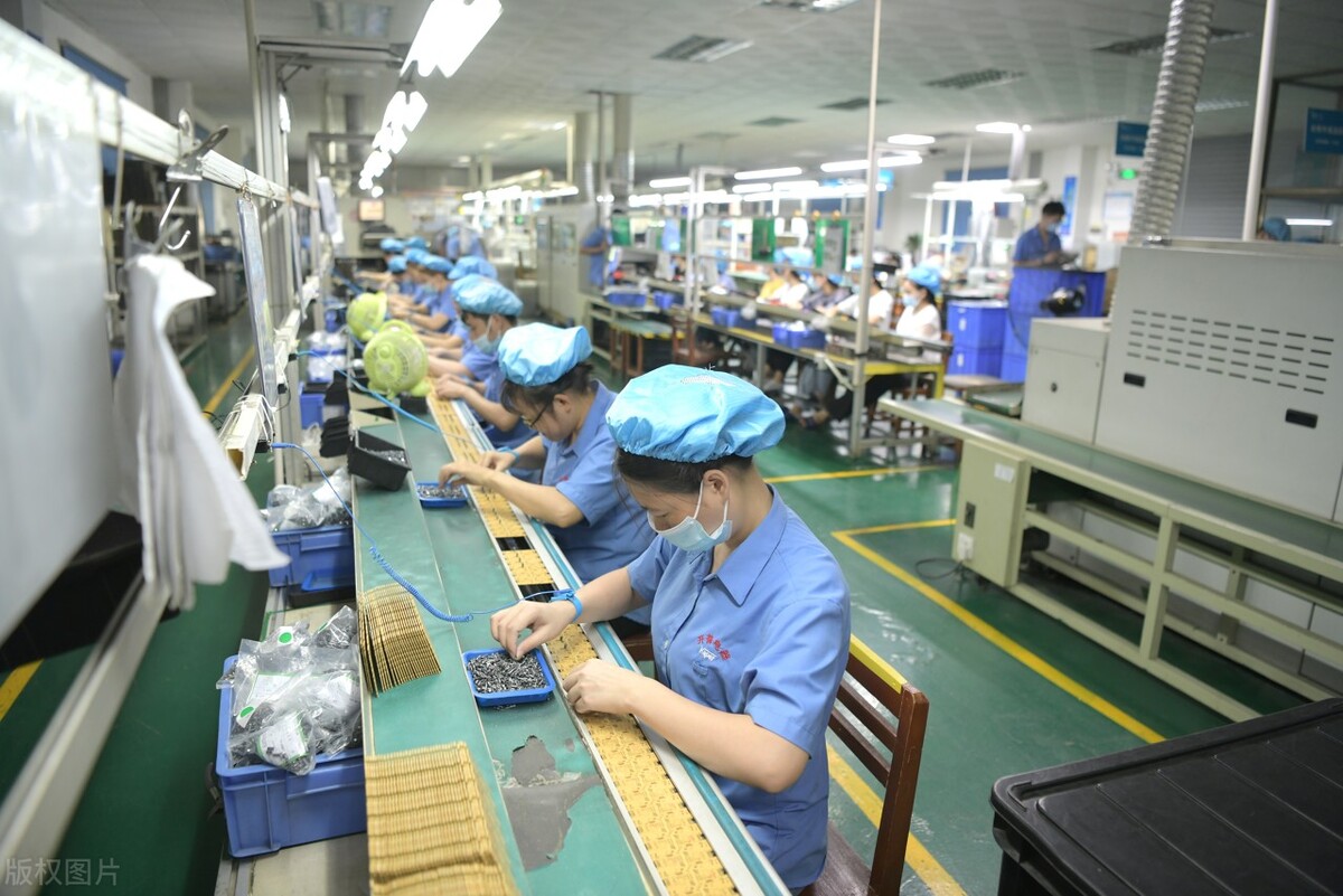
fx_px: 896
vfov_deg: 53.2
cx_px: 672
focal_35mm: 24
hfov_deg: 73.7
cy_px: 448
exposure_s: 1/60
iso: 1000
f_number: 2.8
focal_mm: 24
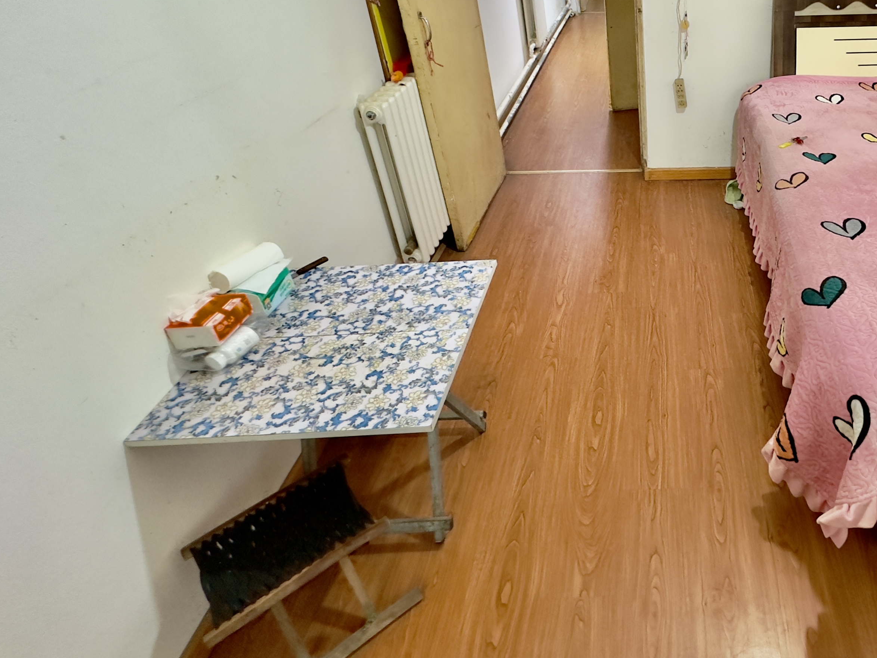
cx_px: 680
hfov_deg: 66.1
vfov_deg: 56.1
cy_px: 243
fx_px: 608
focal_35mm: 24
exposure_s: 1/50
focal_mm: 2.22
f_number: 2.2
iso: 320
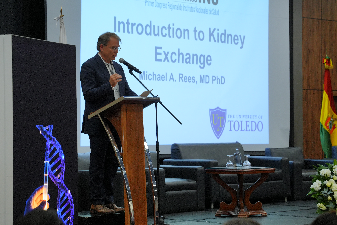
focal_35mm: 105
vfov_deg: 13.0
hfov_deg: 19.5
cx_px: 168
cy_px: 112
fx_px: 983
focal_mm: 70
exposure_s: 1/80
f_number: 2.8
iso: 800
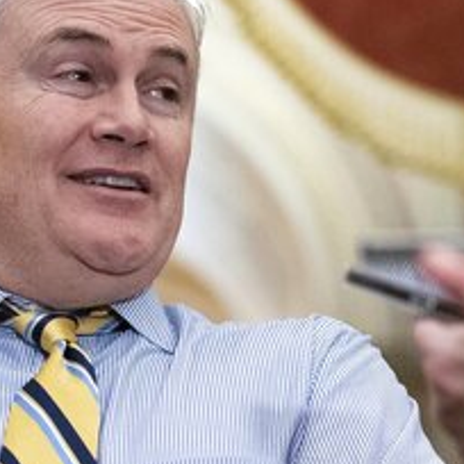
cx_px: 23
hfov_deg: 11.6
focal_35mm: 149
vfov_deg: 11.6
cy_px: 456
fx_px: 2260
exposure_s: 1/400
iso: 4000
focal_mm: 35
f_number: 1.4
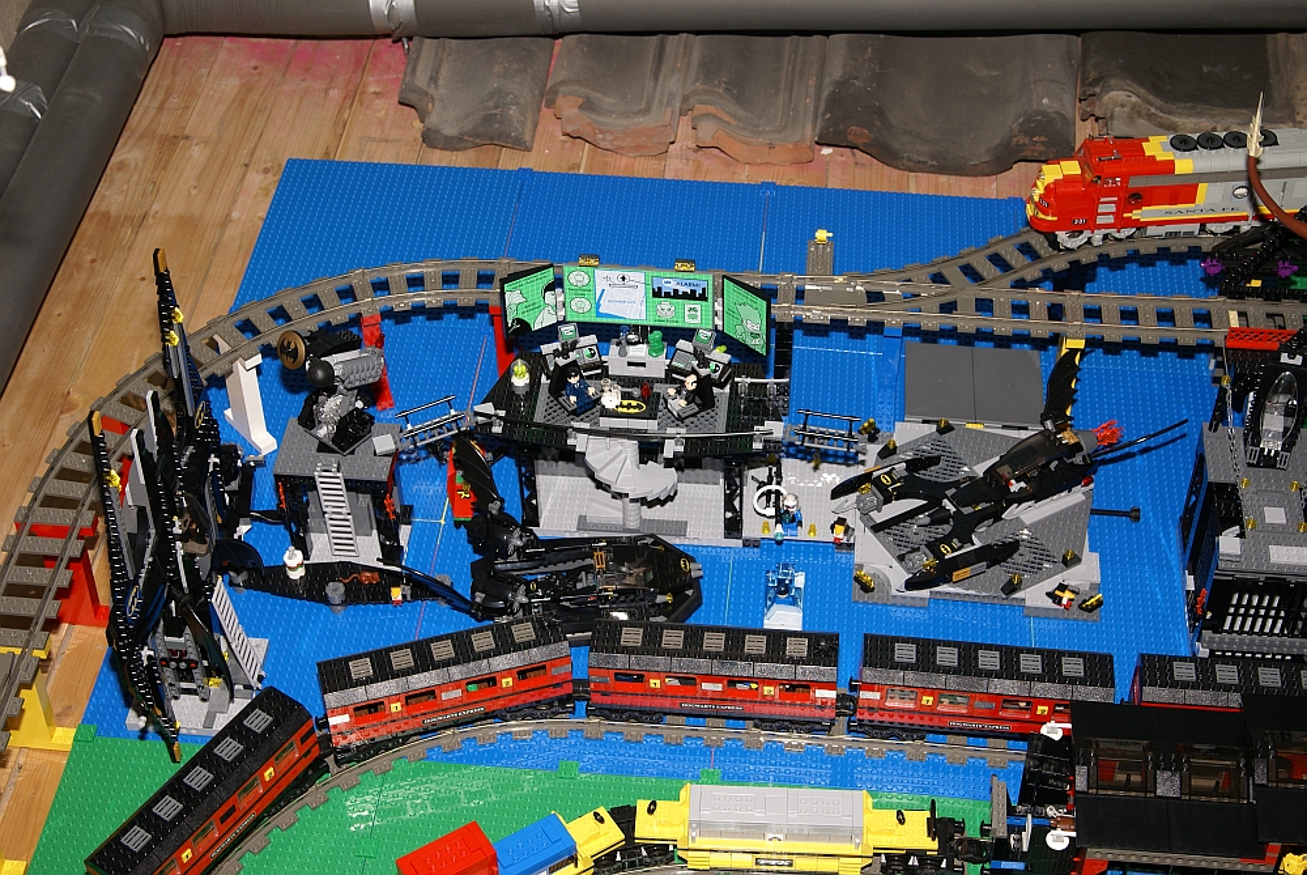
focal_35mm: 52
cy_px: 438
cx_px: 654
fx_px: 1908
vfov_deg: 25.8
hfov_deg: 37.8
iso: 100
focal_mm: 35
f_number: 5.6
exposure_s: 1/80
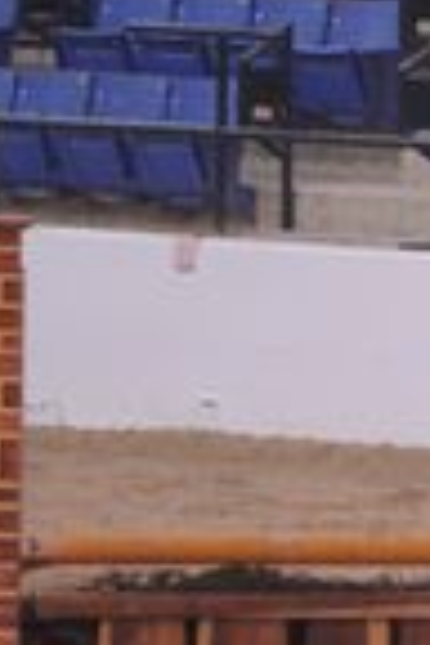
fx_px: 15945
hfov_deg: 1.5
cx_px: 685
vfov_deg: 2.3
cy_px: 363
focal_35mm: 890
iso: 5000
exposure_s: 1/400
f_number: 2.8
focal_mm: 200
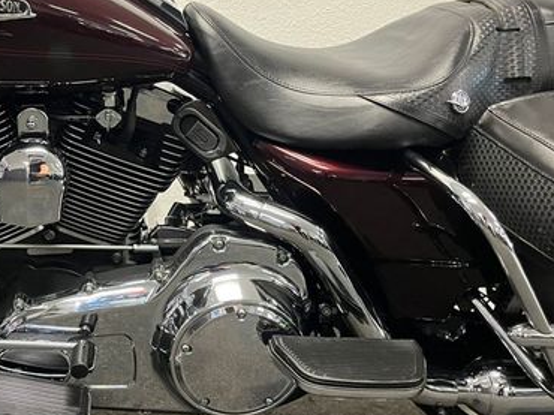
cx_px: 147
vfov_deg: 32.1
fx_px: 720
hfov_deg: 41.0
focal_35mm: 45
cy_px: 174
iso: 320
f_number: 1.6
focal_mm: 5.1
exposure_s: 1/50
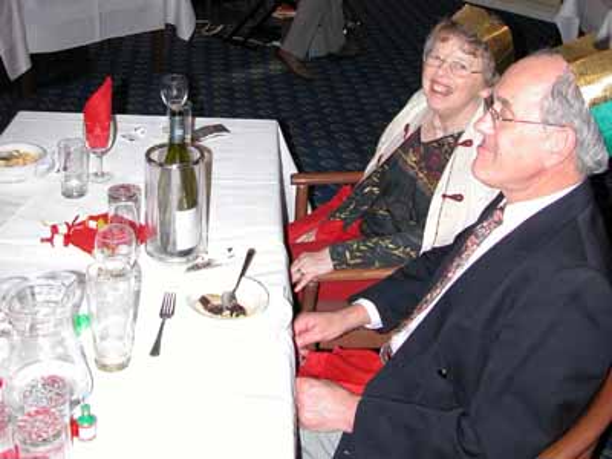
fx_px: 601
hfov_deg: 54.0
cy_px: 230
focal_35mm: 34
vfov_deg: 41.8
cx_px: 306
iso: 200
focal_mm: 8.9
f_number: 2.8
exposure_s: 1/60
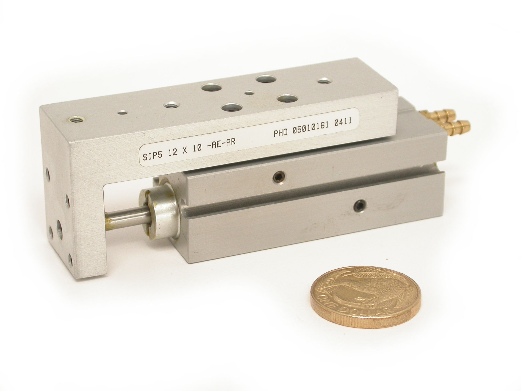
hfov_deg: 16.4
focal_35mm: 120
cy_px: 196
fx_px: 1806
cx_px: 260
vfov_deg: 12.3
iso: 100
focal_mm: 24.9
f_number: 4.4
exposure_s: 1/27.7
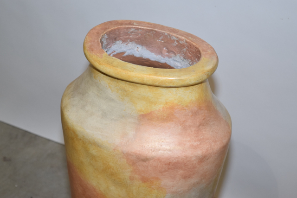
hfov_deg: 24.6
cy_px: 99
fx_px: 681
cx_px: 148
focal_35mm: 82
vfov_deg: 16.6
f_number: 5.6
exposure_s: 1/125
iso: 800
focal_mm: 55
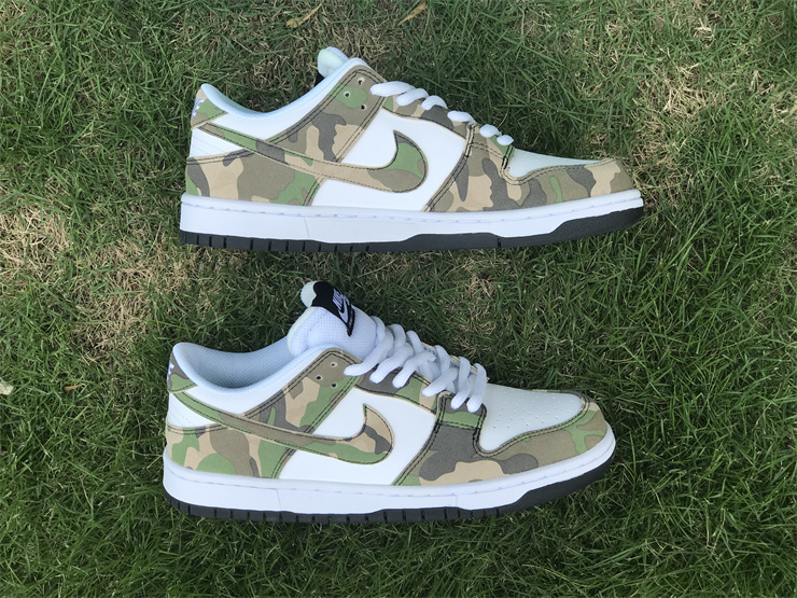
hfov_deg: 33.8
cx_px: 398
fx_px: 1312
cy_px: 299
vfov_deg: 25.7
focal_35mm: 57
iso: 20
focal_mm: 6.6
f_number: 2.8
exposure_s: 1/239
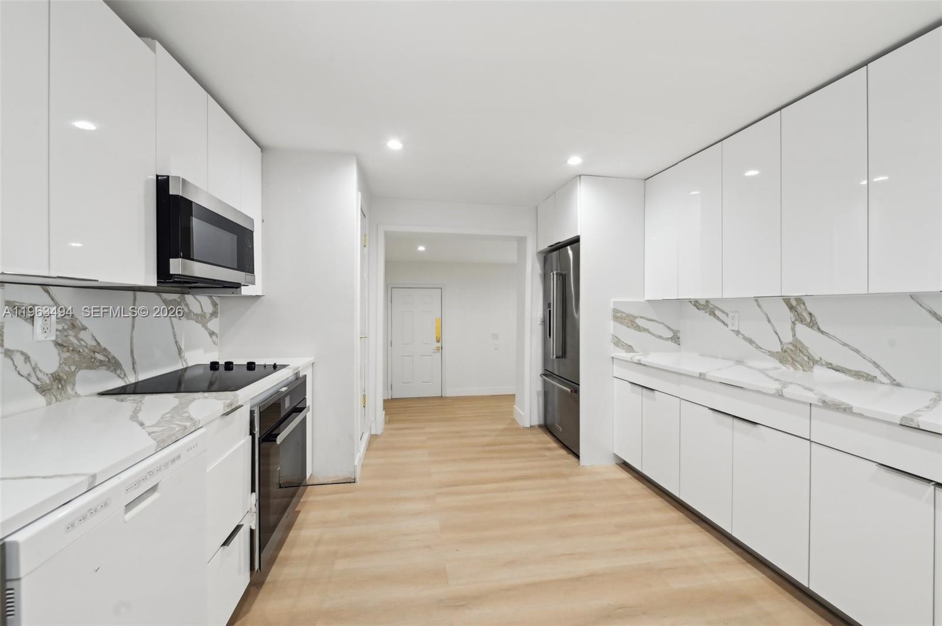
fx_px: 366
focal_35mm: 14
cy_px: 313
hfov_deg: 104.3
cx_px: 471
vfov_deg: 81.1
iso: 320
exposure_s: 1/13
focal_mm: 14
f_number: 8
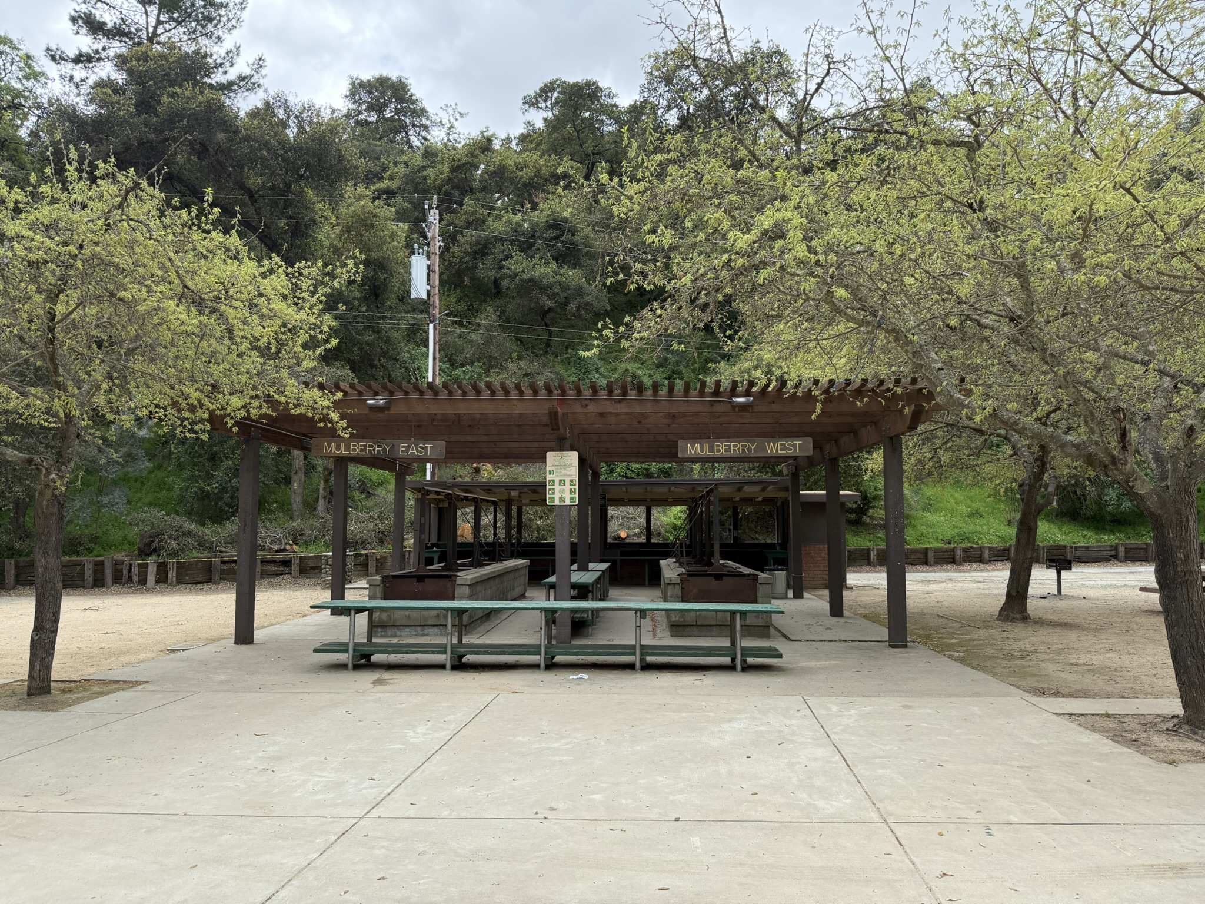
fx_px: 835
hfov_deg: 71.6
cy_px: 452
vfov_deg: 56.8
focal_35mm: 24
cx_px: 602
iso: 100
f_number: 1.78
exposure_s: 1/1410
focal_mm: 6.76
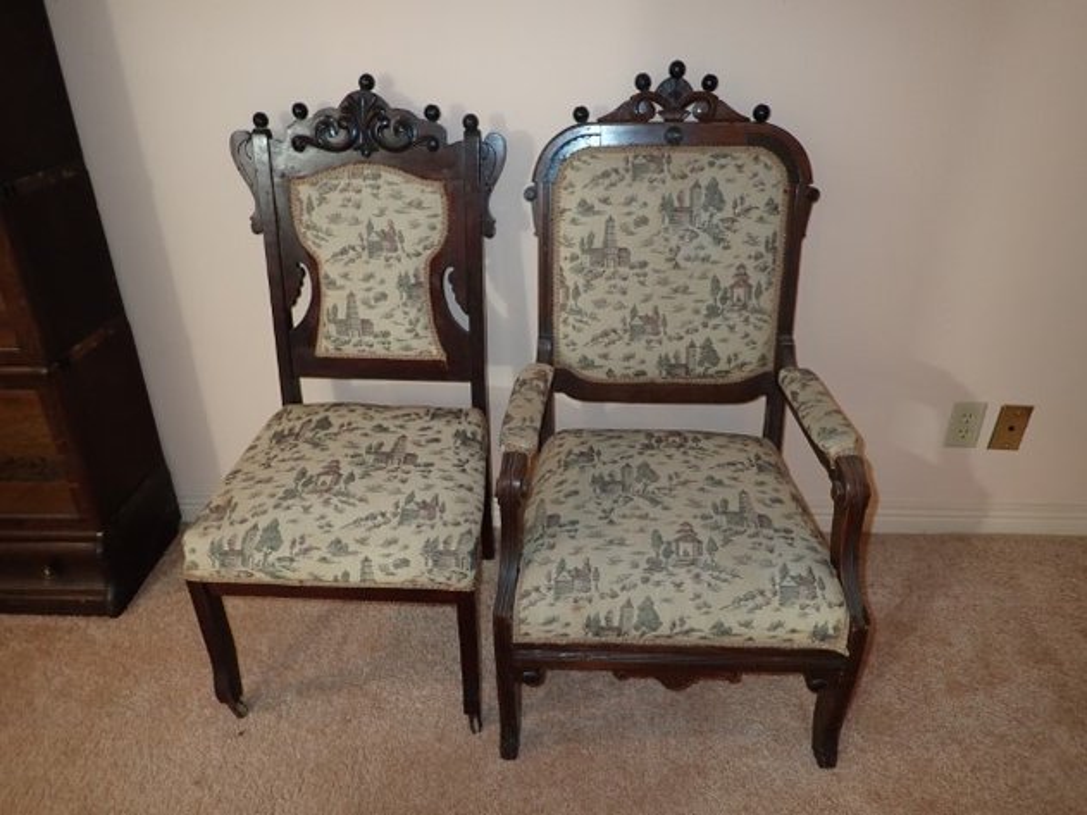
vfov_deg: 54.9
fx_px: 785
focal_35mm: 25
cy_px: 408
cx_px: 544
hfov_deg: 69.4
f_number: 2
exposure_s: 1/30
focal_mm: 4.5
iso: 200
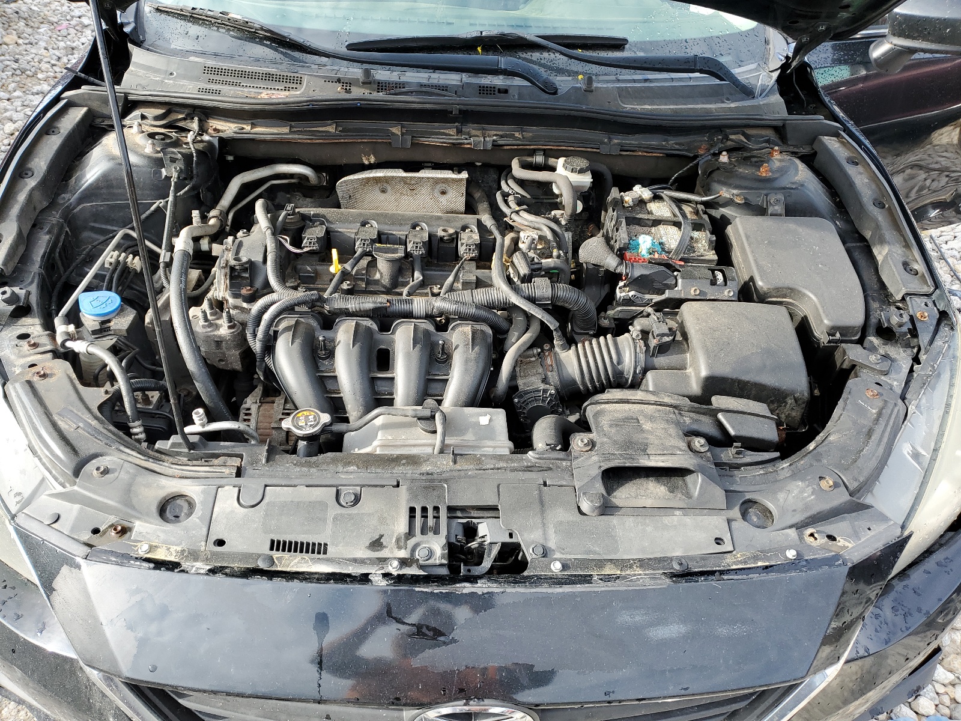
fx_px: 722
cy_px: 360
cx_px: 480
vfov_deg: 53.1
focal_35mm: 26
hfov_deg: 67.3
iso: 50
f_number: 1.5
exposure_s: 1/400
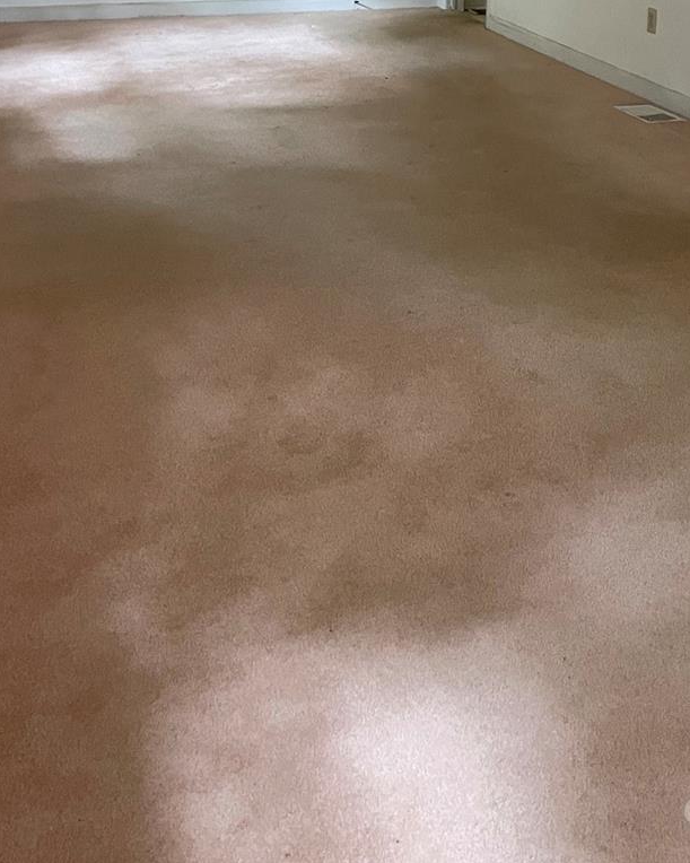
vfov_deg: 33.5
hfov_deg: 29.6
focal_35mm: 51
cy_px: -1
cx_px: 393
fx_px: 1302
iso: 400
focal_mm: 4.2
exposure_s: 1/40
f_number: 1.6
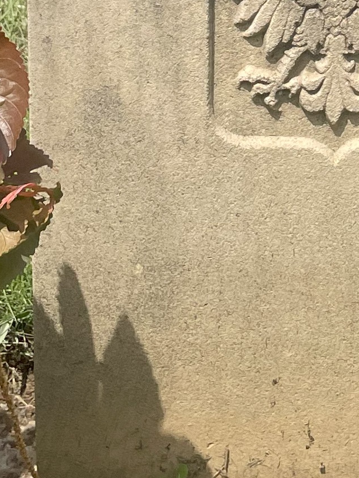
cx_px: 375
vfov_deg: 14.2
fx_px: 1701
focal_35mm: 123
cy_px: -370
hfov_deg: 11.9
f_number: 1.6
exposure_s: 1/5051
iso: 32
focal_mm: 4.2
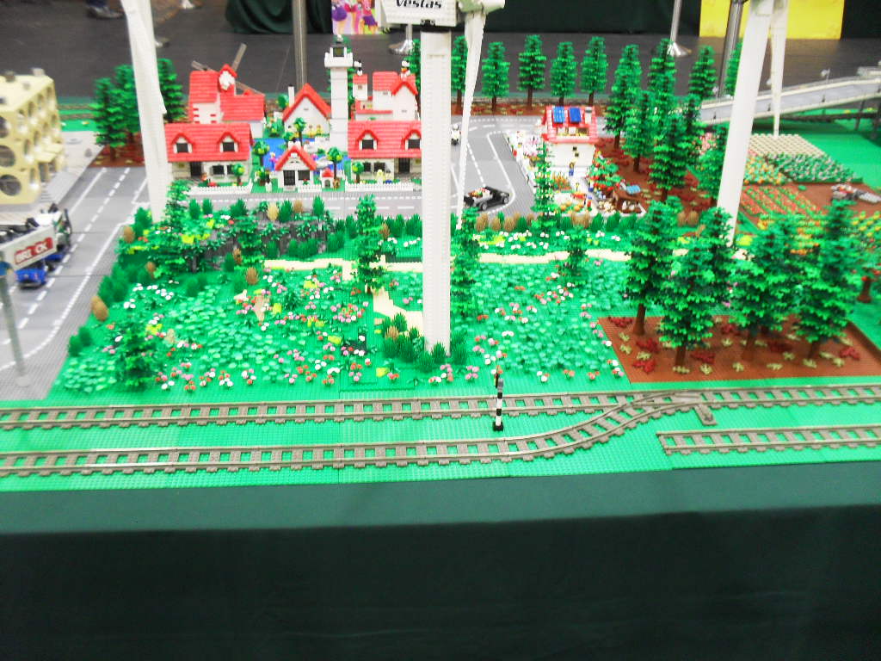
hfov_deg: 52.6
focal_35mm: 35
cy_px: 330
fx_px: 891
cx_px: 440
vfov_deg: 40.7
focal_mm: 6.3
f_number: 3.2
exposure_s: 1/15
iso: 200
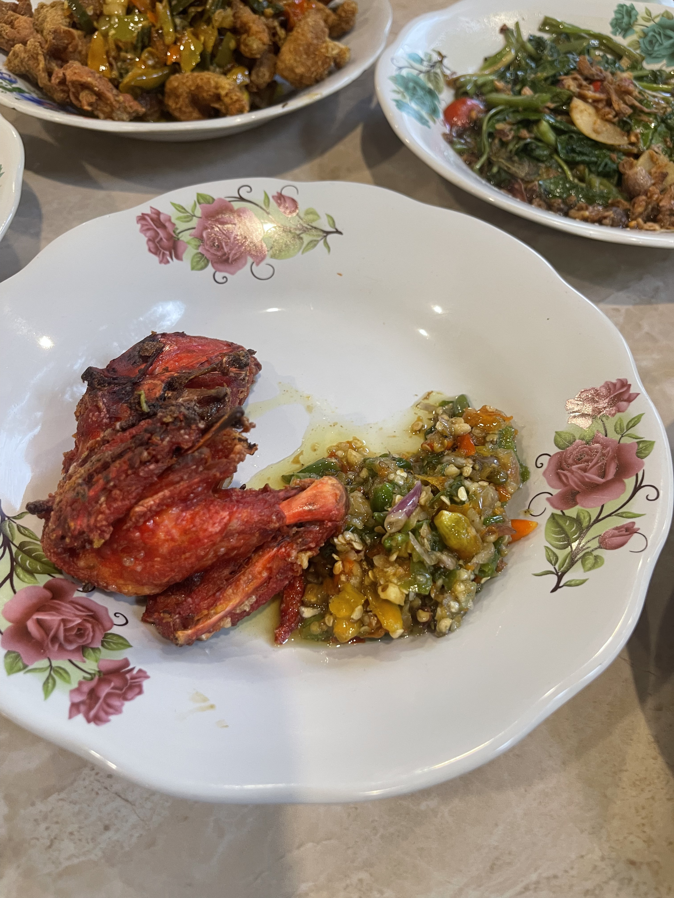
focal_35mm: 25
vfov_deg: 69.4
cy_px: 449
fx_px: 649
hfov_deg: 54.9
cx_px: 337
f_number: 1.6
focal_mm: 5.1
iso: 160
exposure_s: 1/50
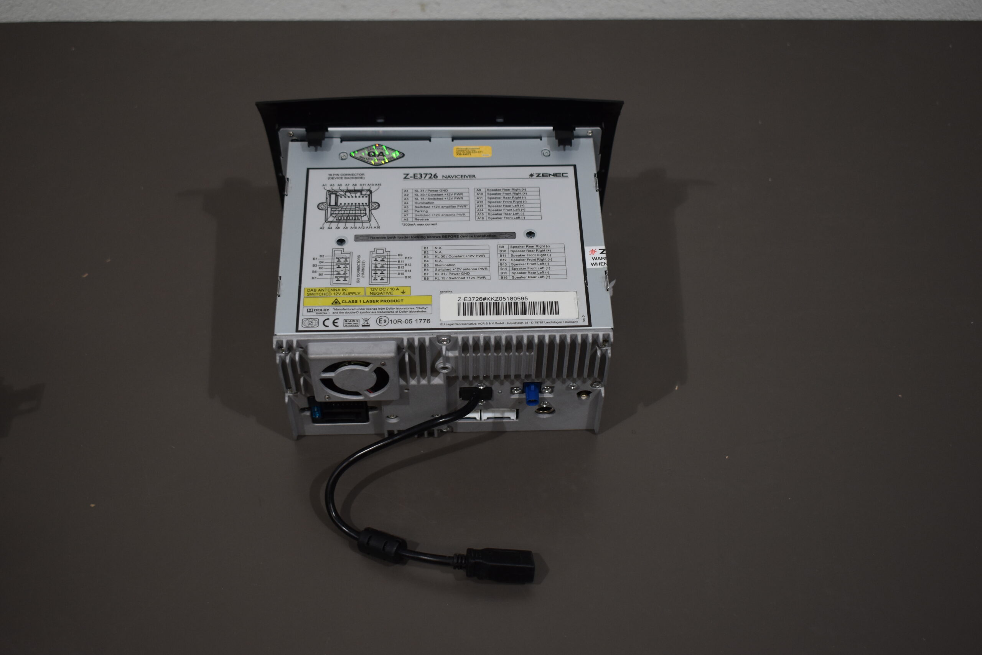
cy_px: 328
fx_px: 1268
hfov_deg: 42.3
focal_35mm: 46
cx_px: 491
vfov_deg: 28.9
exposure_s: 1/250
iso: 560
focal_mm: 31
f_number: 4.2
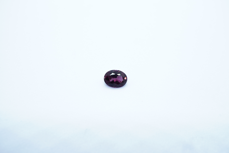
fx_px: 286
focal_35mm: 45
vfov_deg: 29.9
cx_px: 114
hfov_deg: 43.6
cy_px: 76
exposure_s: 1/80
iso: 640
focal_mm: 30
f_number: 6.3
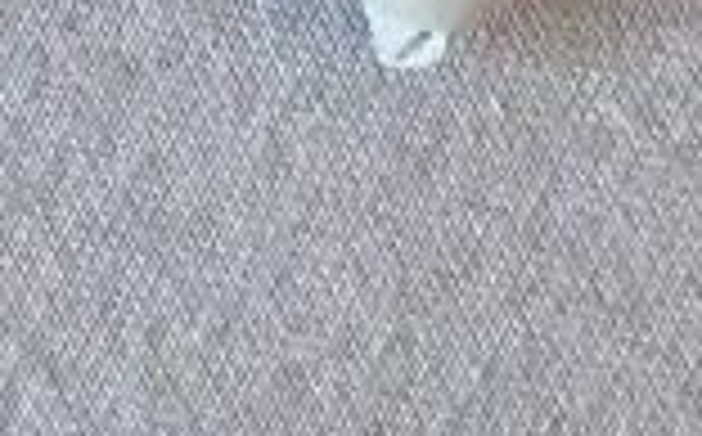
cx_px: -986
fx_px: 3993
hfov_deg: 9.0
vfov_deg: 5.2
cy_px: -1575
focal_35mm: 209
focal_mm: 5.54
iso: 400
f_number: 1.8
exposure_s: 1/33
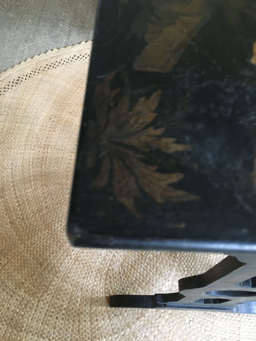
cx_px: 128
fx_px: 286
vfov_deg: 61.7
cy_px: 170
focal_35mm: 29
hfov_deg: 48.2
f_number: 2.2
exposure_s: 1/17
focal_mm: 4.15
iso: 200
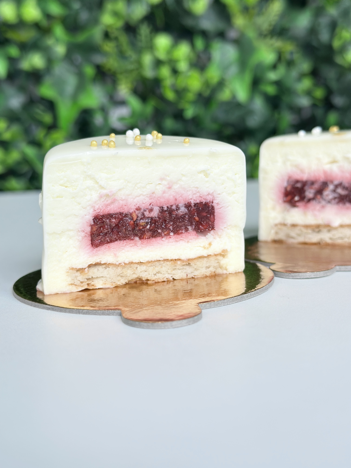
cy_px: 234
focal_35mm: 48
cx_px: 176
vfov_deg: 39.7
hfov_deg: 30.3
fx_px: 649
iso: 80
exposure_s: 1/355
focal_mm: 6.86
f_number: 1.78
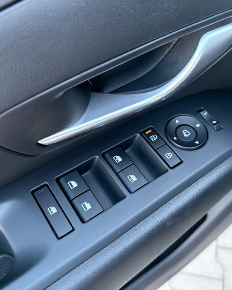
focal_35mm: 34
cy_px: 145
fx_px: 292
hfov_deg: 43.3
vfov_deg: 52.8
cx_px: 128
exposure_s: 1/60
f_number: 1.6
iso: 500
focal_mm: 5.96
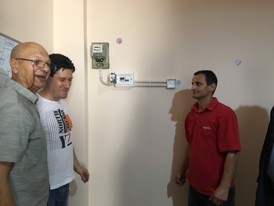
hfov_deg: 61.7
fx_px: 230
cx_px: 137
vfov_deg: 48.2
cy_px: 103
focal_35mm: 29
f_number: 2.2
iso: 200
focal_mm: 4.15
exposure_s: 1/33
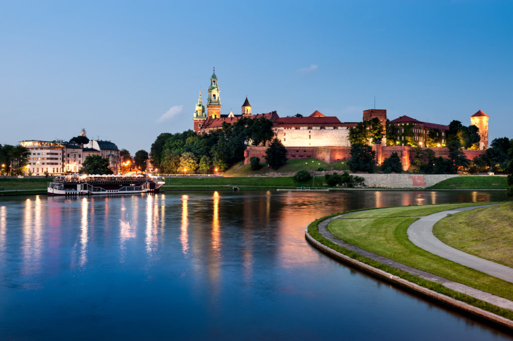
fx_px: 541
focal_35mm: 38
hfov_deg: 50.7
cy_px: 170
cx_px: 256
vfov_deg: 35.0
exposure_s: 6
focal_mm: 38
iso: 200
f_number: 7.1
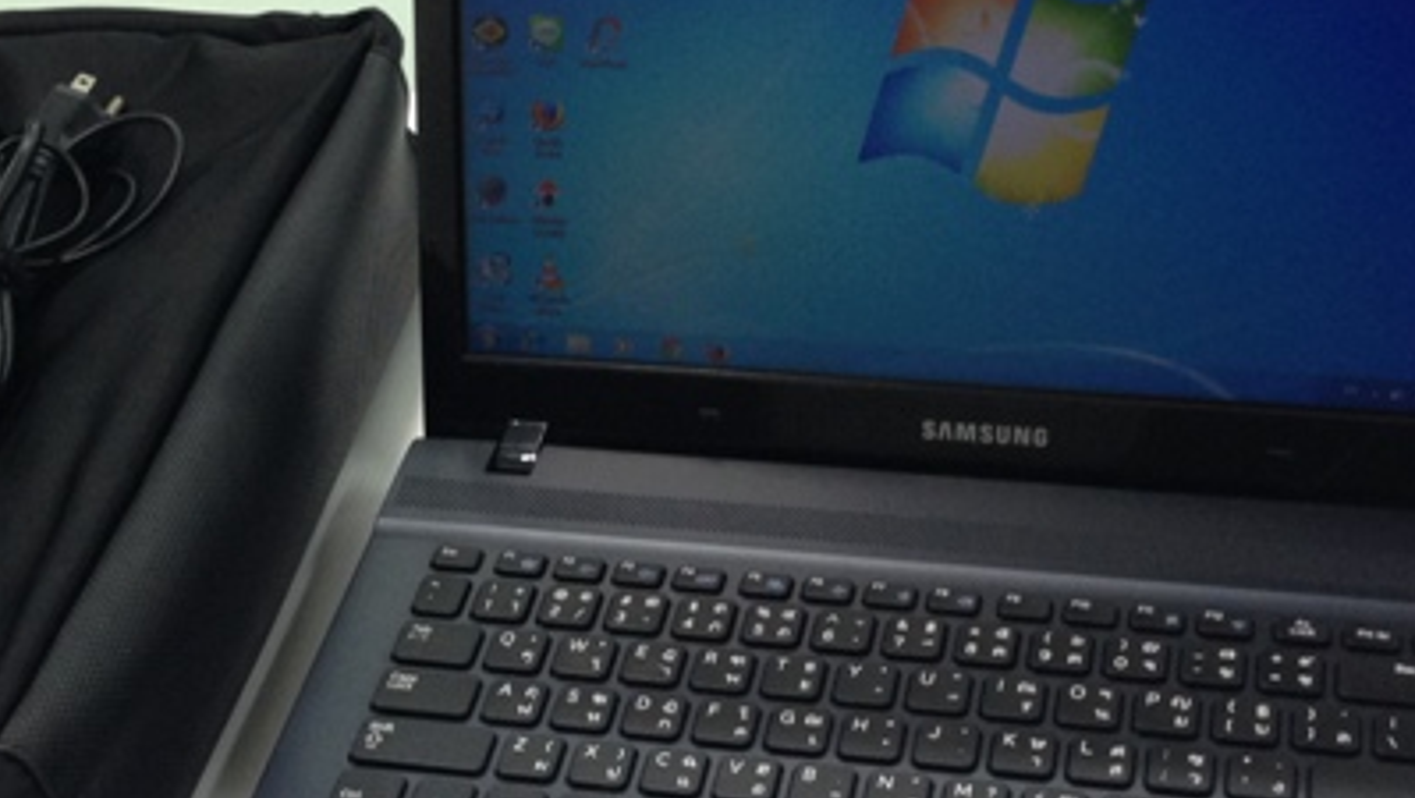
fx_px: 2703
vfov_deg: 16.8
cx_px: 528
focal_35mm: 72
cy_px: 394
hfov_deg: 29.2
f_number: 2.4
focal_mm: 4.12
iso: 100
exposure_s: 1/20
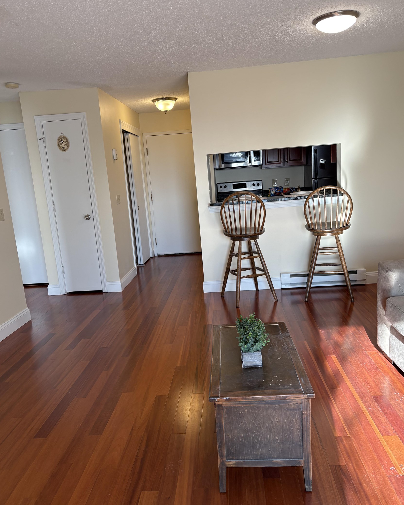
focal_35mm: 28
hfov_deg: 51.5
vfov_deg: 62.2
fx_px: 418
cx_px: 202
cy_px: 259
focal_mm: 5.96
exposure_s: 1/120
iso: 64
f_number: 1.6
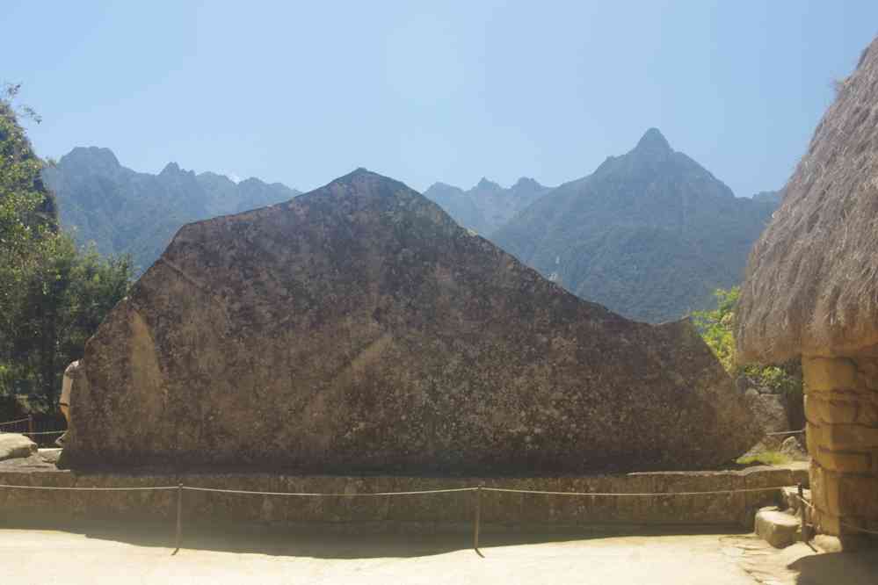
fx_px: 1024
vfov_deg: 31.9
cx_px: 439
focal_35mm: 42
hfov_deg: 46.4
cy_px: 292
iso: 200
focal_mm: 28
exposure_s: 1/60
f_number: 11
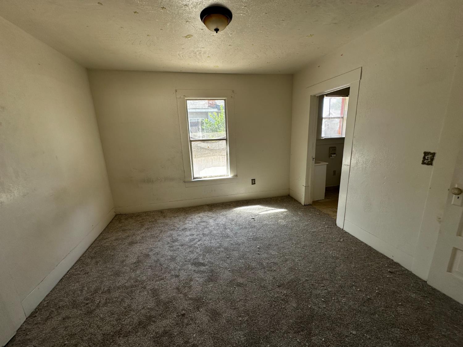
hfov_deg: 102.1
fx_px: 187
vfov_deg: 85.7
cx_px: 232
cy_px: 174
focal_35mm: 14
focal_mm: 2.22
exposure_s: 1/99
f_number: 2.2
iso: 80
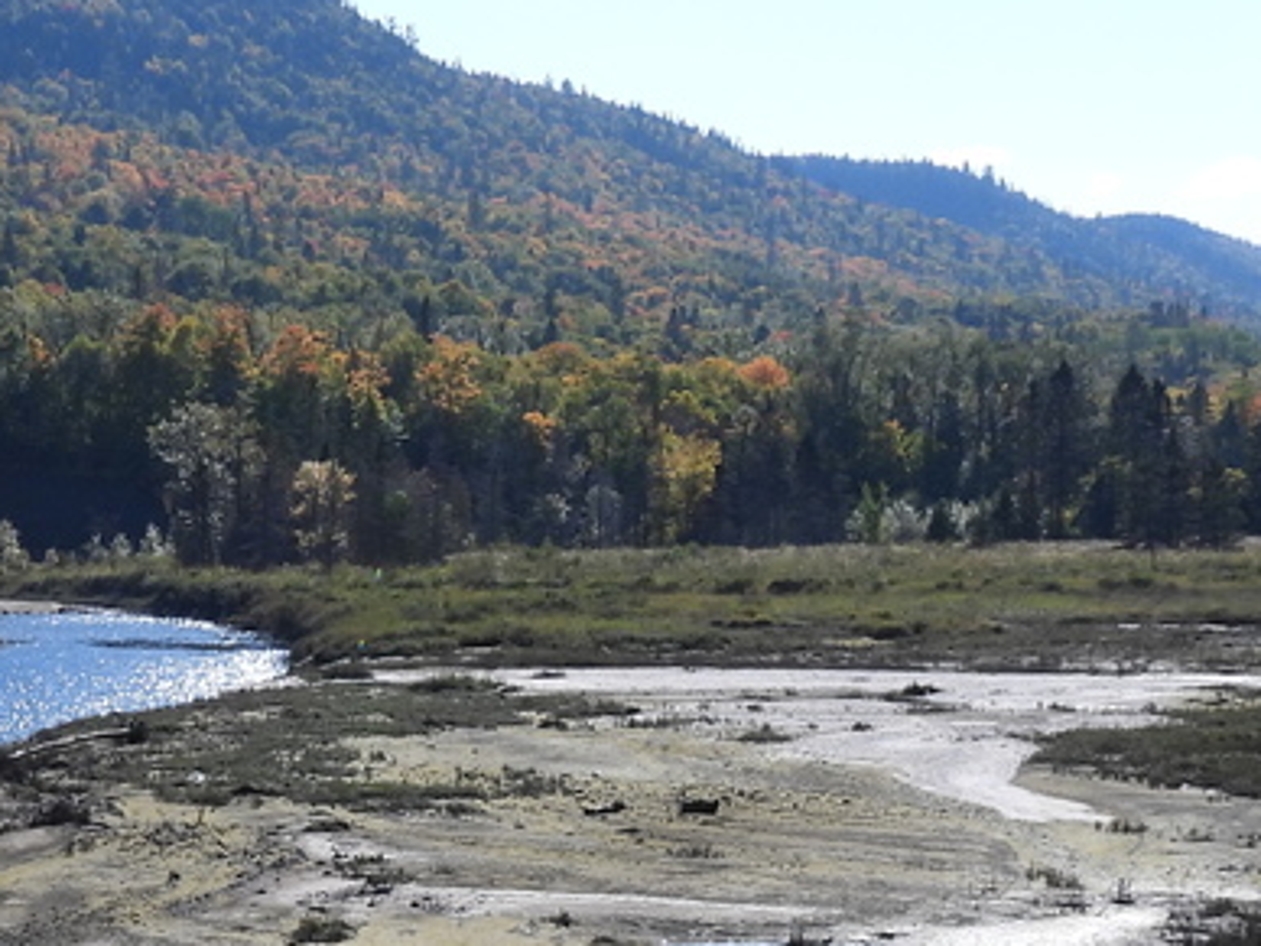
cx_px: 306
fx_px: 3606
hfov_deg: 19.7
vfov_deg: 14.7
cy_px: 920
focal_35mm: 99
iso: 100
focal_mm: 5.4
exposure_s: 1/1600
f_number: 3.2
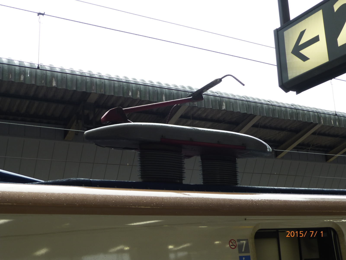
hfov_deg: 40.4
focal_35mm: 47
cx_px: 173
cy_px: 130
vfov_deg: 30.9
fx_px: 470
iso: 125
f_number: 4.2
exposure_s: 1/60
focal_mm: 8.5
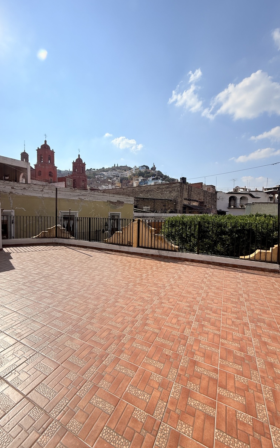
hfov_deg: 74.8
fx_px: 183
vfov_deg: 101.5
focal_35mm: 15
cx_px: 135
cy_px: 224
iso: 50
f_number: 2.2
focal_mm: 2.22
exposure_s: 1/1534
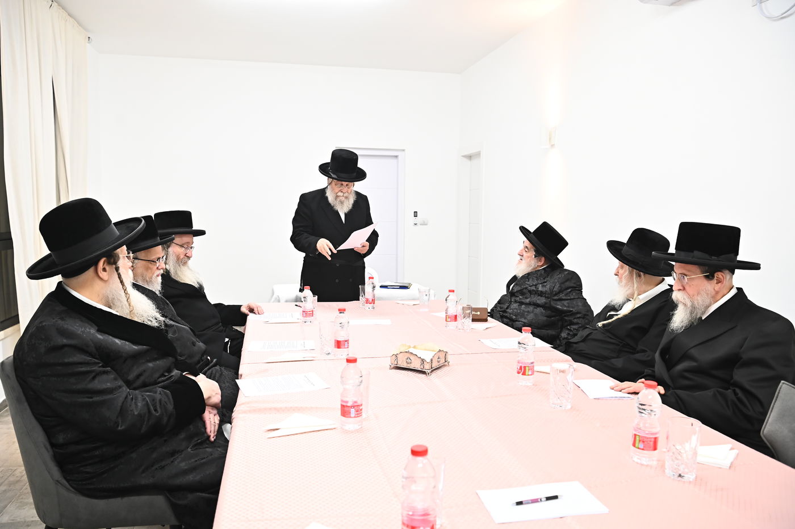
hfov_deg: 63.7
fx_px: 640
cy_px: 264
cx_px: 398
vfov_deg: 44.9
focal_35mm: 29
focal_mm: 29
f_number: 5
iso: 2500
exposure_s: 1/200
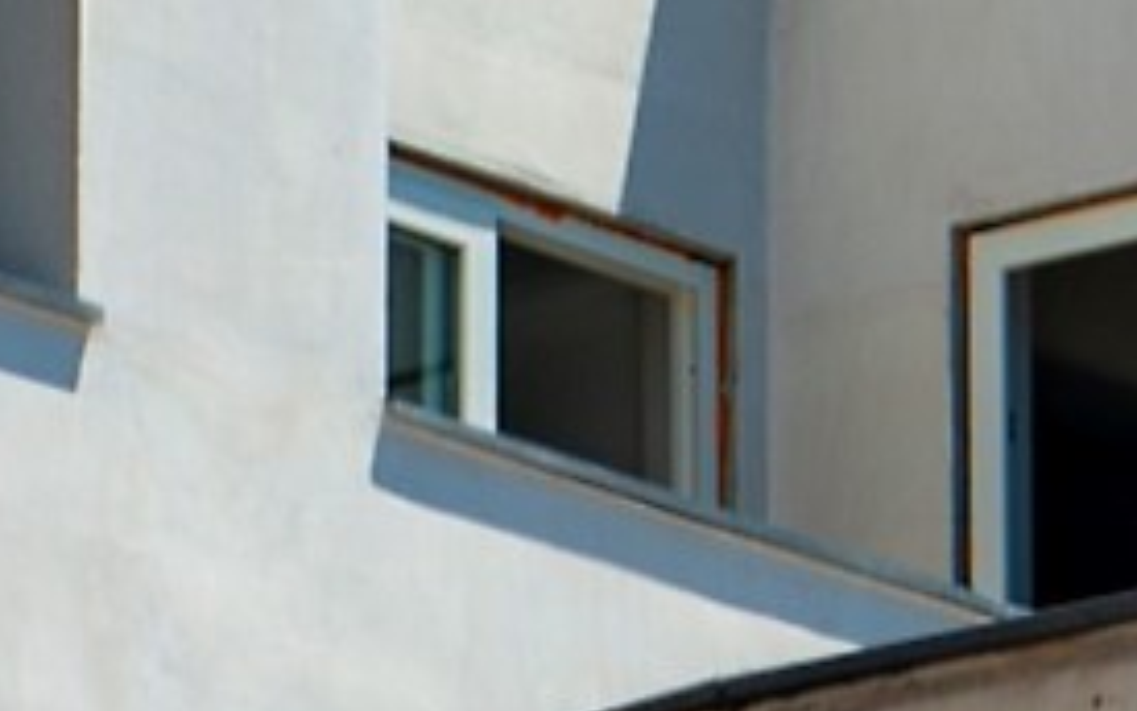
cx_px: 1927
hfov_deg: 2.8
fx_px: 23431
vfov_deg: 1.7
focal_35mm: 756
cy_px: -2848
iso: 100
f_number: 10
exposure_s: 1/250
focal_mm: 85
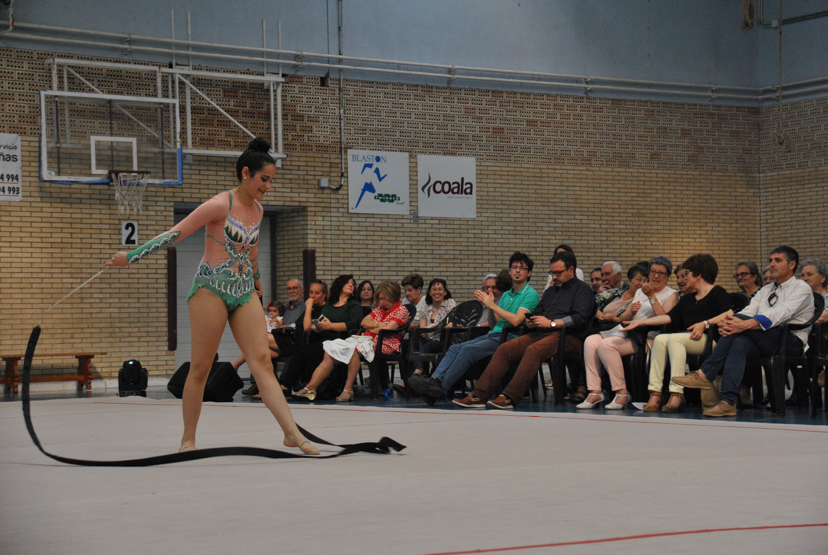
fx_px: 1900
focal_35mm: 82
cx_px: 414
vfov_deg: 16.6
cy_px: 278
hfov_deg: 24.6
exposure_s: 1/160
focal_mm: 55
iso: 800
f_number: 6.3
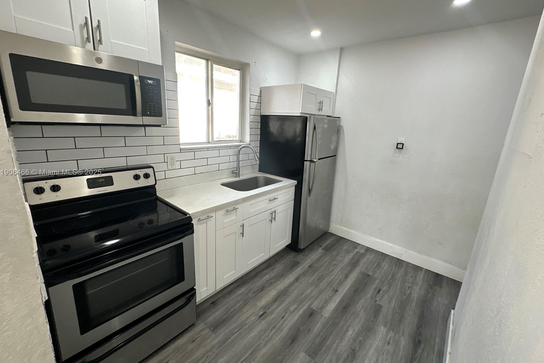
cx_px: 270
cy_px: 173
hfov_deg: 100.4
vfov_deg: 77.3
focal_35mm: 15
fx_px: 227
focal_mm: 2.22
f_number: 2.2
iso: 250
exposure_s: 1/99
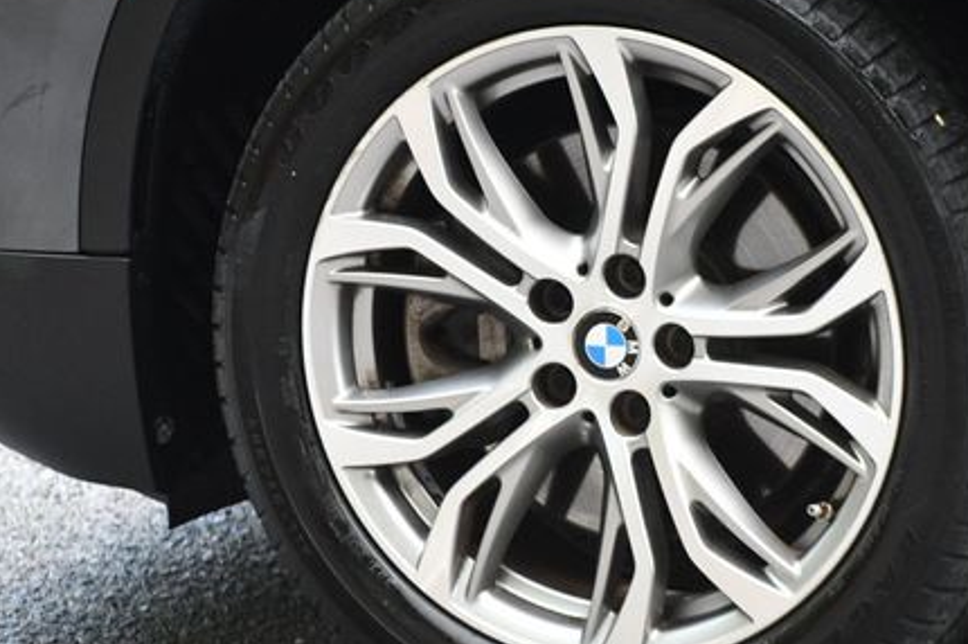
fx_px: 7792
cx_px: 639
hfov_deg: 7.1
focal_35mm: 290
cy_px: 302
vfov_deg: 4.7
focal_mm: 130
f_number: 4.8
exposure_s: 1/125
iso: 2500
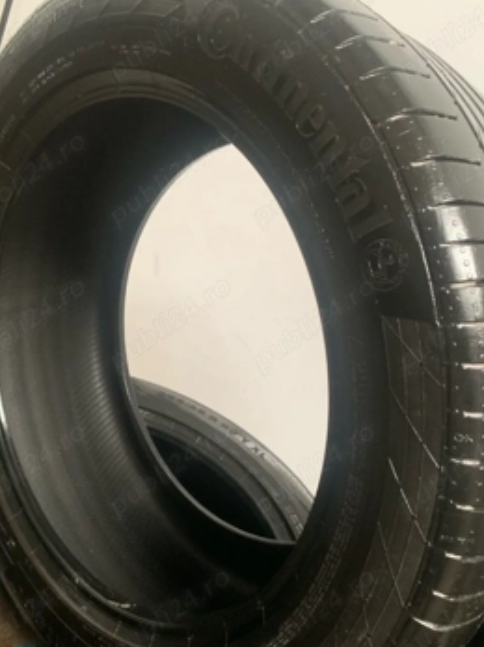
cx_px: 207
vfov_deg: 59.9
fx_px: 560
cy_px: 347
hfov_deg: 46.6
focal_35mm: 30
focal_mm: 4.25
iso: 400
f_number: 1.8
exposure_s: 1/40
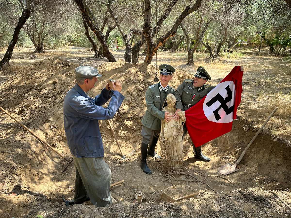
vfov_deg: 56.8
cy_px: 109
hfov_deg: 71.6
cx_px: 146
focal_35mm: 24
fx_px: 202
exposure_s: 1/286
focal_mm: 6.86
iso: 80
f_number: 1.78
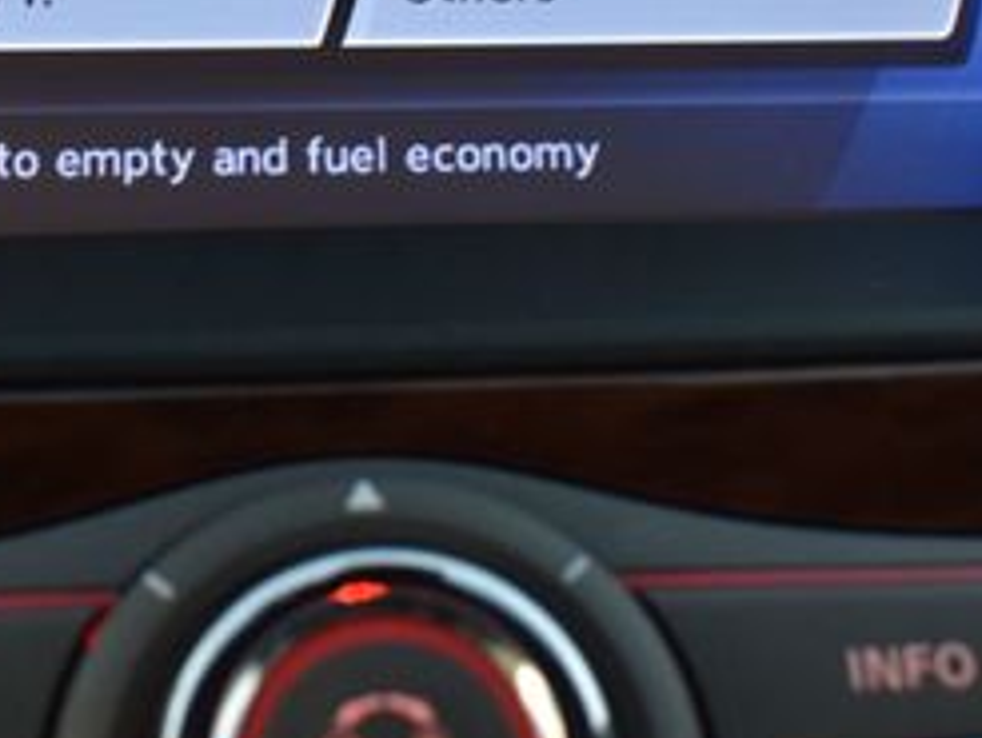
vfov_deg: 16.0
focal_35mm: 90
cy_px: -76
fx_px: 2556
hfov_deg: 21.7
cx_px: 391
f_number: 6.3
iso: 450
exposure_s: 1/15
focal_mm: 24
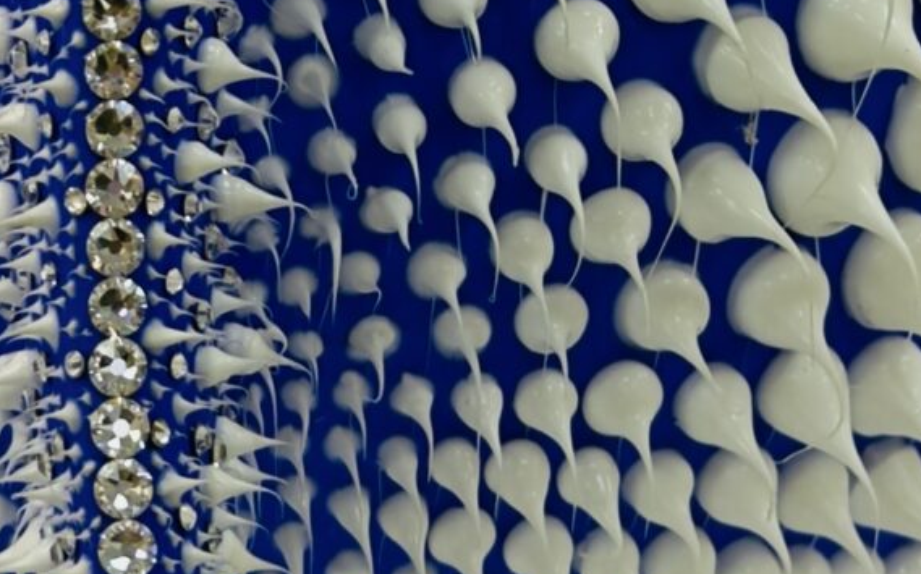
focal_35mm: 229
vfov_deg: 5.5
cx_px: 126
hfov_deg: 9.1
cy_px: -750
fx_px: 5745
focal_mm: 6.76
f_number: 1.78
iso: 50
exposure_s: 1/123
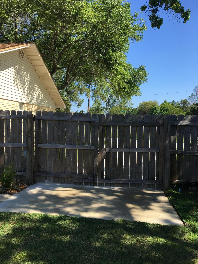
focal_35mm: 29
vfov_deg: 61.7
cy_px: 132
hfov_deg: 48.2
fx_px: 221
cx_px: 99
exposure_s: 1/905
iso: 25
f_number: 2.2
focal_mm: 4.15
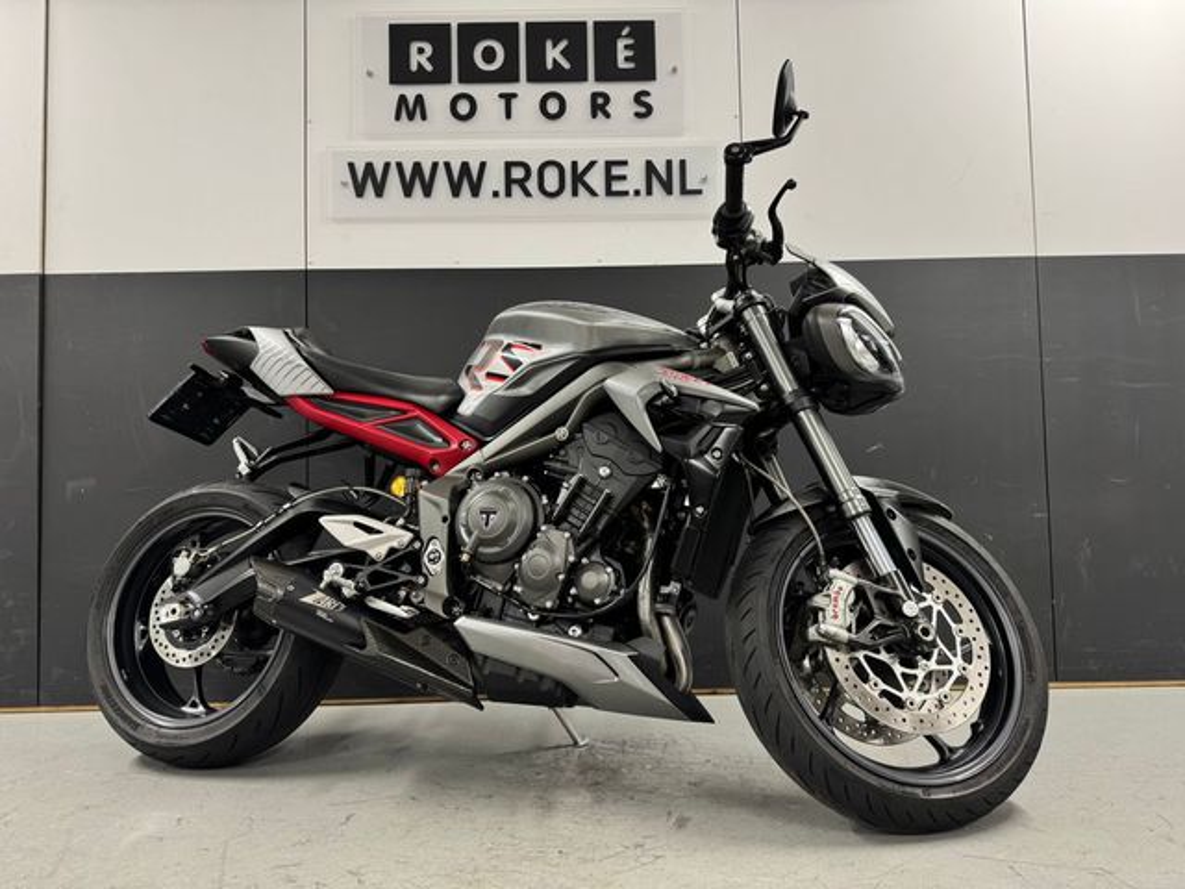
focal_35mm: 24
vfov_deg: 56.8
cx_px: 592
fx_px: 822
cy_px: 444
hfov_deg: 71.6
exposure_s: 1/50
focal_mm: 6.76
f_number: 1.78
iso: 125
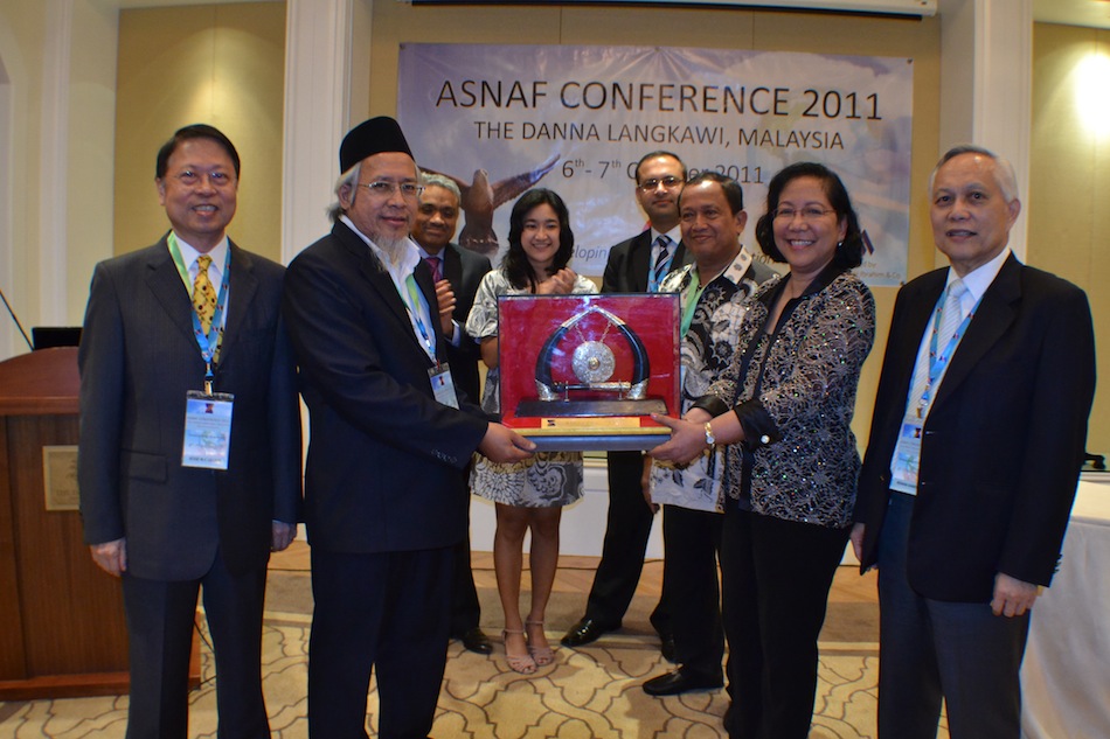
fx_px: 1202
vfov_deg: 34.2
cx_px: 555
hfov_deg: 49.6
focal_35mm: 39
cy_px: 370
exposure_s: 1/20
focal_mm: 26
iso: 1600
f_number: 5.6
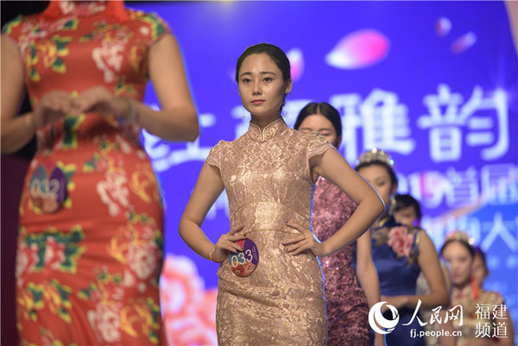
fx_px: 2880
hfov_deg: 10.3
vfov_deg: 6.9
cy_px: 173
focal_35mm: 200
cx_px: 259
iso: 400
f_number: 2.8
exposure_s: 1/200
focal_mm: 200
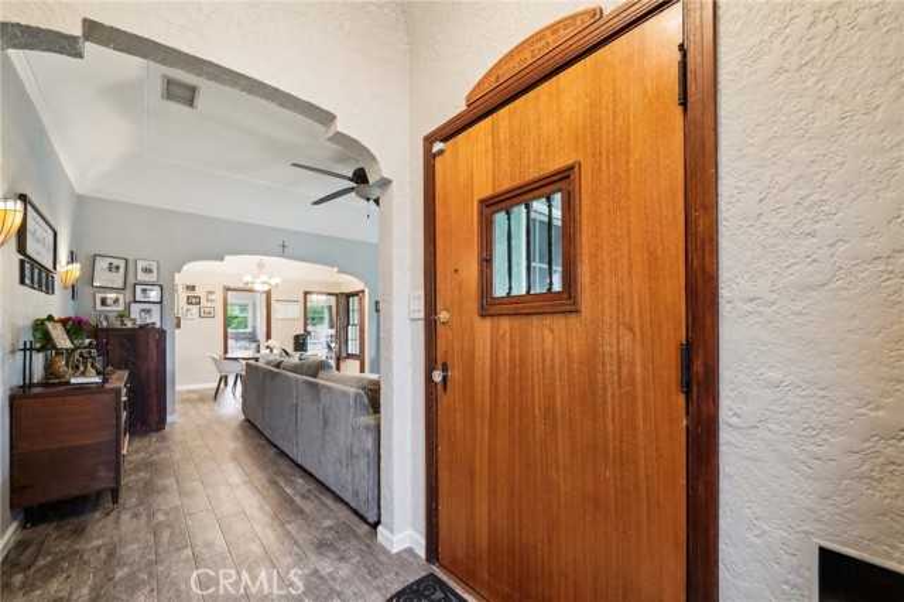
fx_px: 351
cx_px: 452
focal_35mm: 14
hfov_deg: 104.3
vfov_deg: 81.1
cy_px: 301
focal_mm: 14
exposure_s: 1/3.33
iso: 400
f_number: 7.1
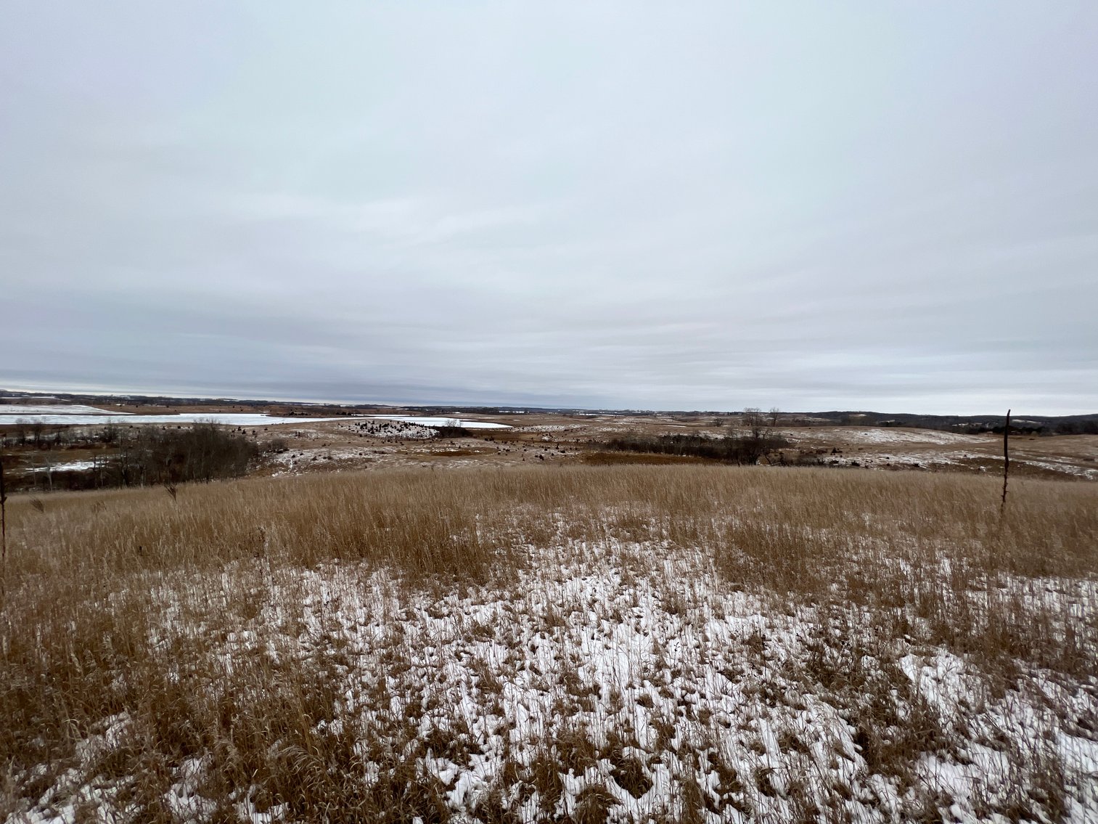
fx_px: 412
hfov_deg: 106.2
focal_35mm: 13
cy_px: 412
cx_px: 549
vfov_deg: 89.9
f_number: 1.8
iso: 32
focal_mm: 1.57
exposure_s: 1/2016
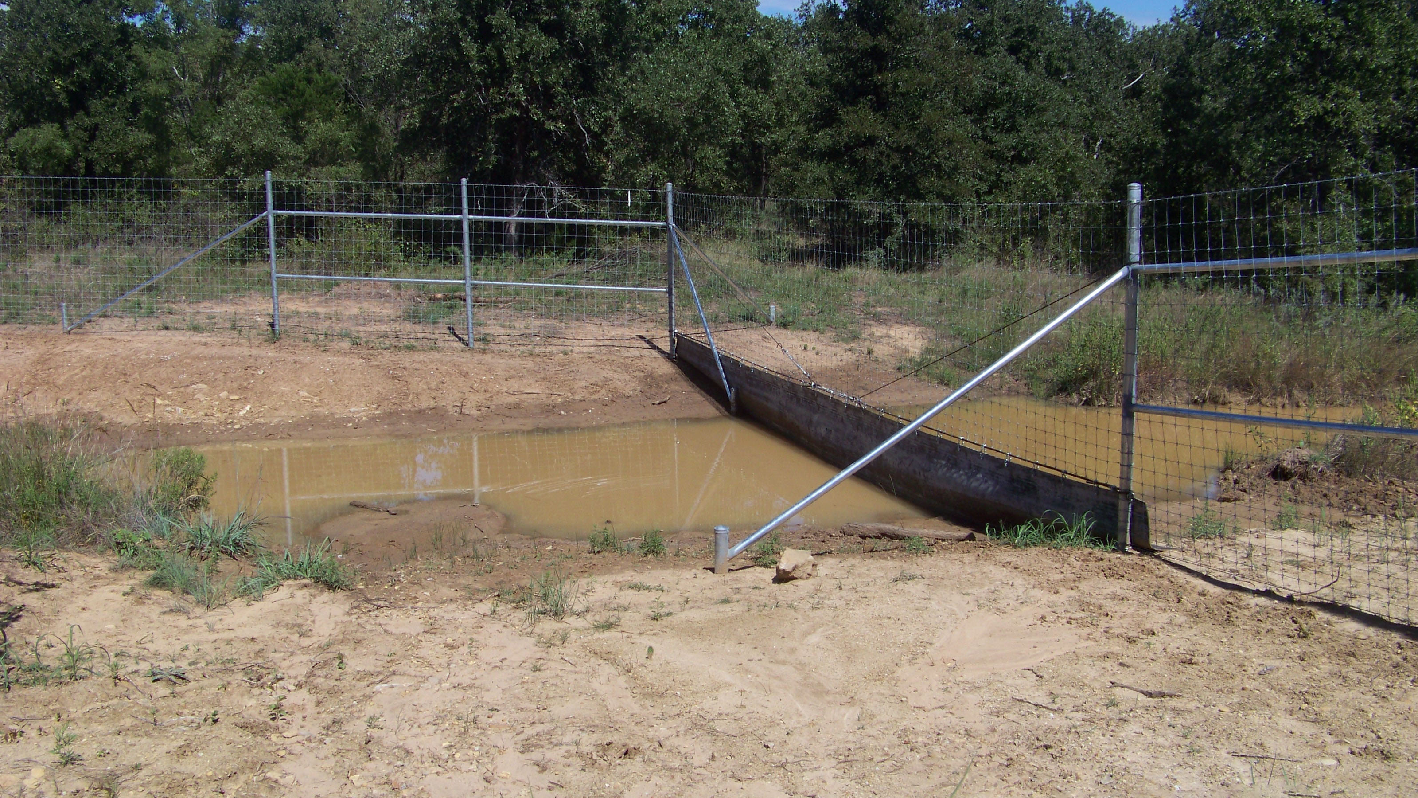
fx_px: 1504
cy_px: 420
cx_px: 695
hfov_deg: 50.5
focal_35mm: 40
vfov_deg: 29.7
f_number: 4
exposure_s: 1/1000
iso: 68
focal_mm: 5.85
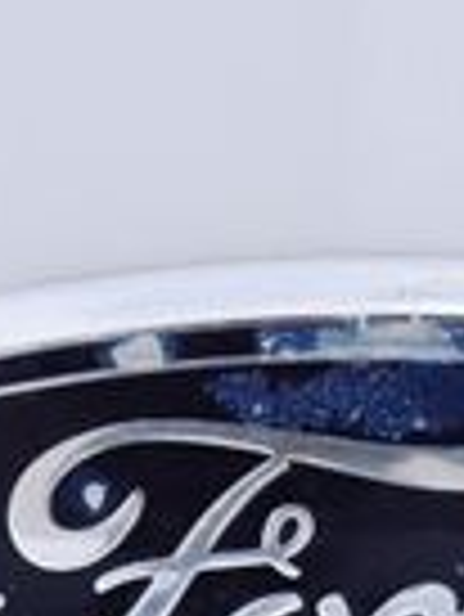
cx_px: 369
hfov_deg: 4.0
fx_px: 6607
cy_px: 499
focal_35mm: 370
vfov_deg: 5.3
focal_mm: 55
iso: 400
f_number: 8
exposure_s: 1/250
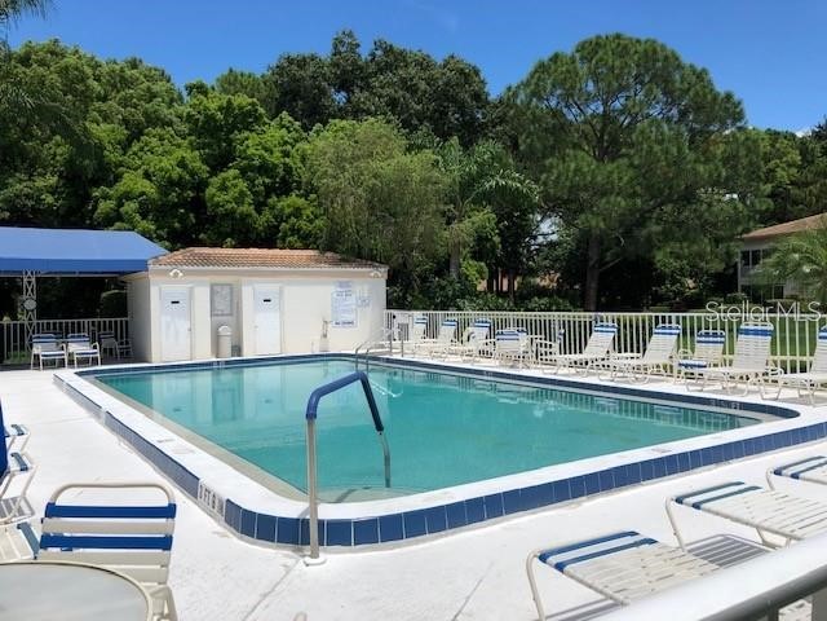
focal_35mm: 28
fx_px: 669
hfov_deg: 63.4
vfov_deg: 49.7
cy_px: 310
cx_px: 414
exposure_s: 1/2667
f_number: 1.8
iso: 20
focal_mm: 4
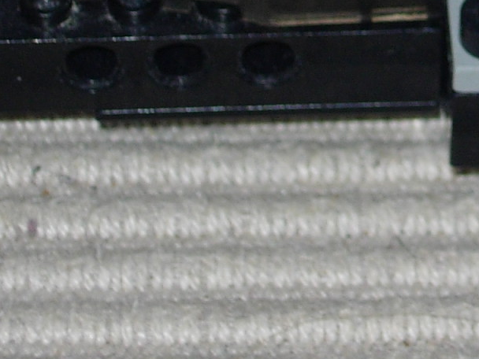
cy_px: -153
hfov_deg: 6.3
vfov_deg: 4.8
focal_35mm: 310
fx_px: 4290
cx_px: 667
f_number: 4.3
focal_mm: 19.1
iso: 79
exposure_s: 1/64
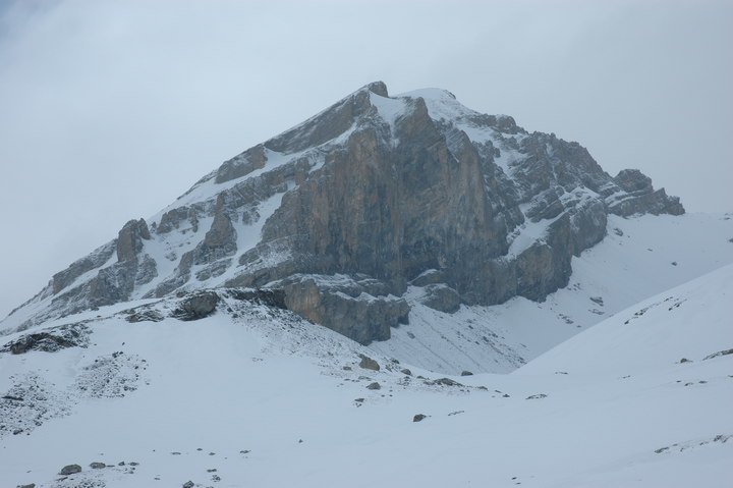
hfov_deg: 27.0
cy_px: 244
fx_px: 1526
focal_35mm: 75
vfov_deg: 18.2
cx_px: 366
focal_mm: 50
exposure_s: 1/500
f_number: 11
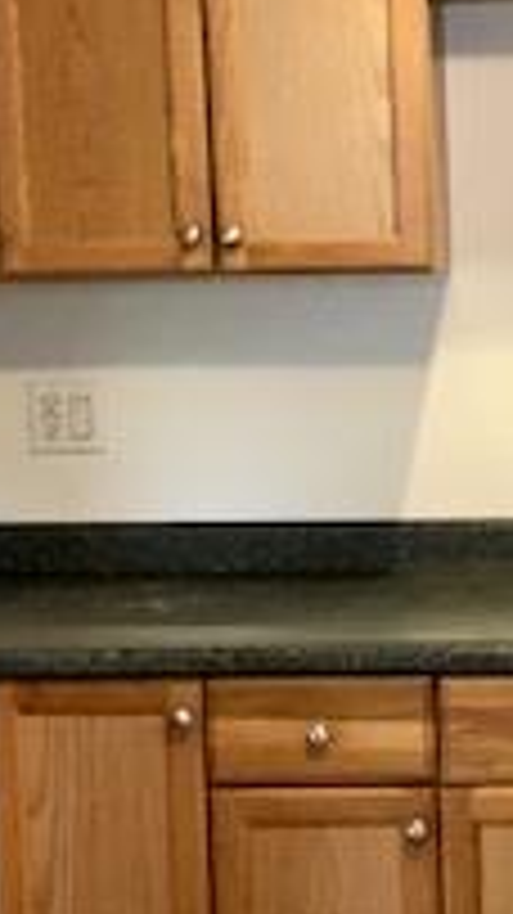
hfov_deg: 12.4
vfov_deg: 22.1
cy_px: 644
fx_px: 2324
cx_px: 522
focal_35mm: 96
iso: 64
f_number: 1.8
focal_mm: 3.99
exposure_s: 1/15
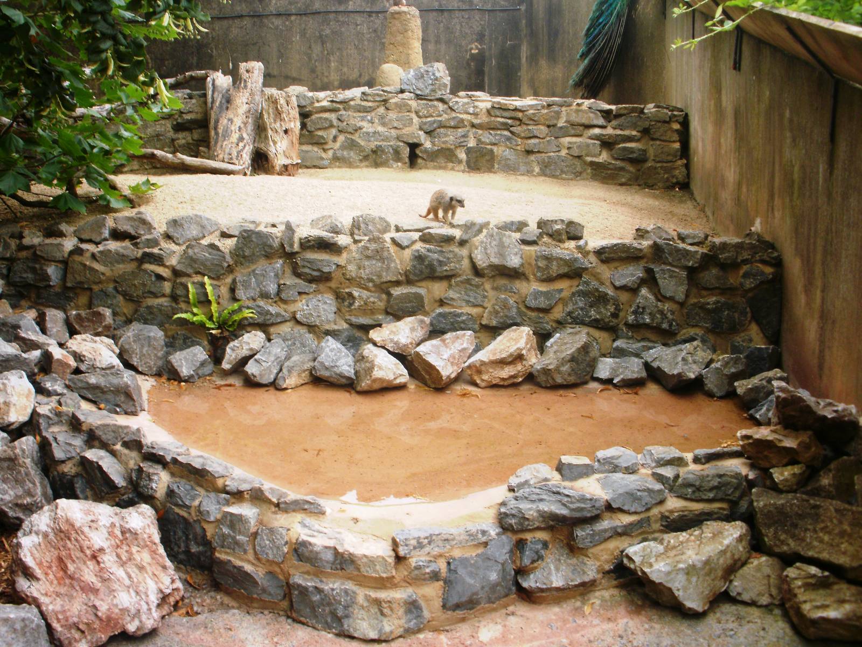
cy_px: 324
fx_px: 896
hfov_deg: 51.4
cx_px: 431
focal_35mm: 36
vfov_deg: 39.7
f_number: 5.6
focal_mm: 6.3
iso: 100
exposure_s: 1/80
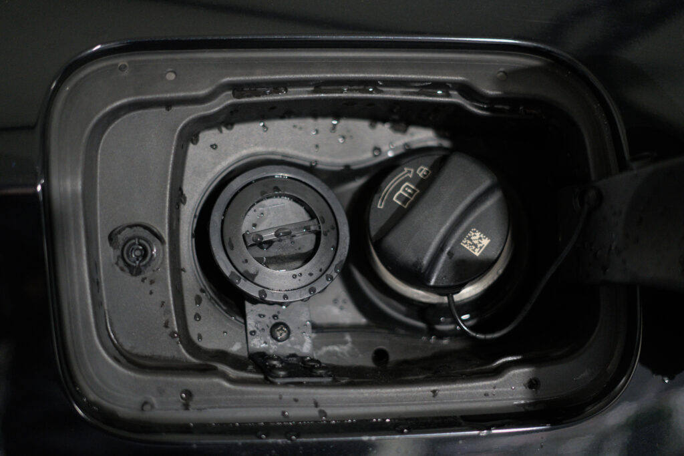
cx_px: 342
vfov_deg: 27.0
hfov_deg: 39.6
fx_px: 950
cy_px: 228
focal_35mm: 50
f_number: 1.8
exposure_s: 1/50
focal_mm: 50
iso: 3200
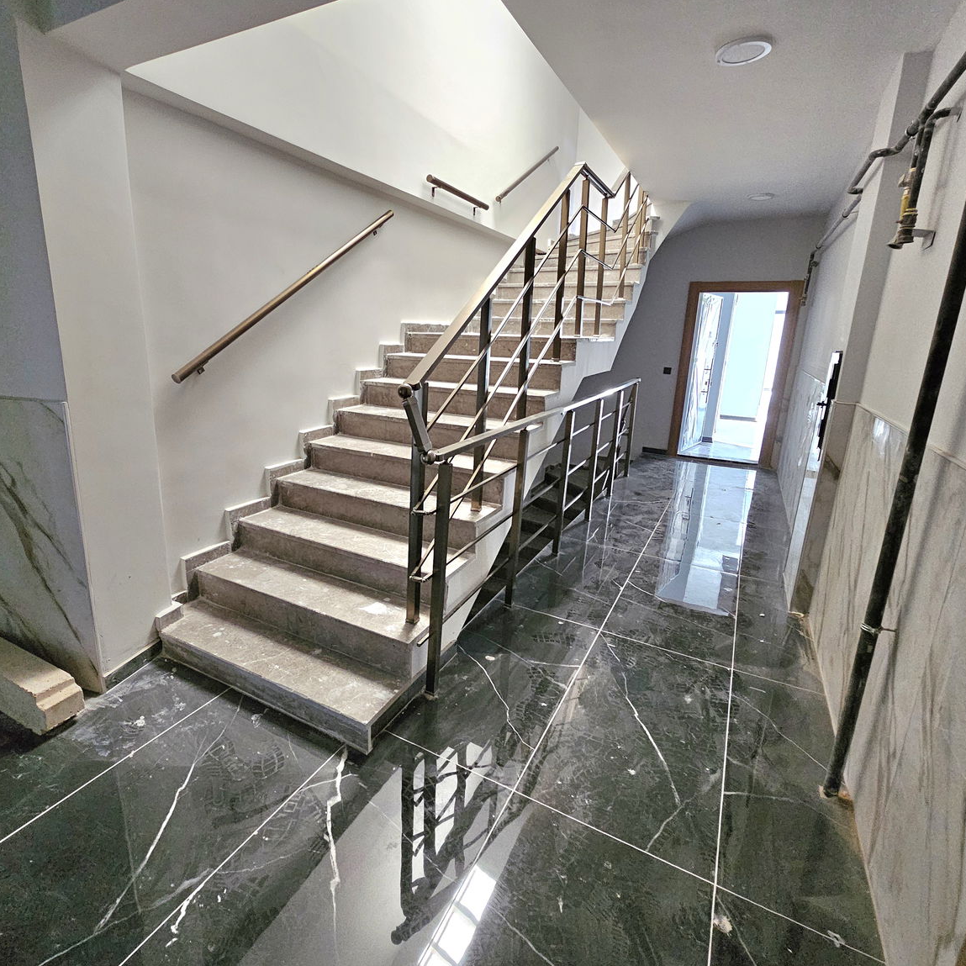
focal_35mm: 16
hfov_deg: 87.1
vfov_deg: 87.4
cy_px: 483
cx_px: 427
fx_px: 505
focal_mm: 2.2
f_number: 2.2
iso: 640
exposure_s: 1/30
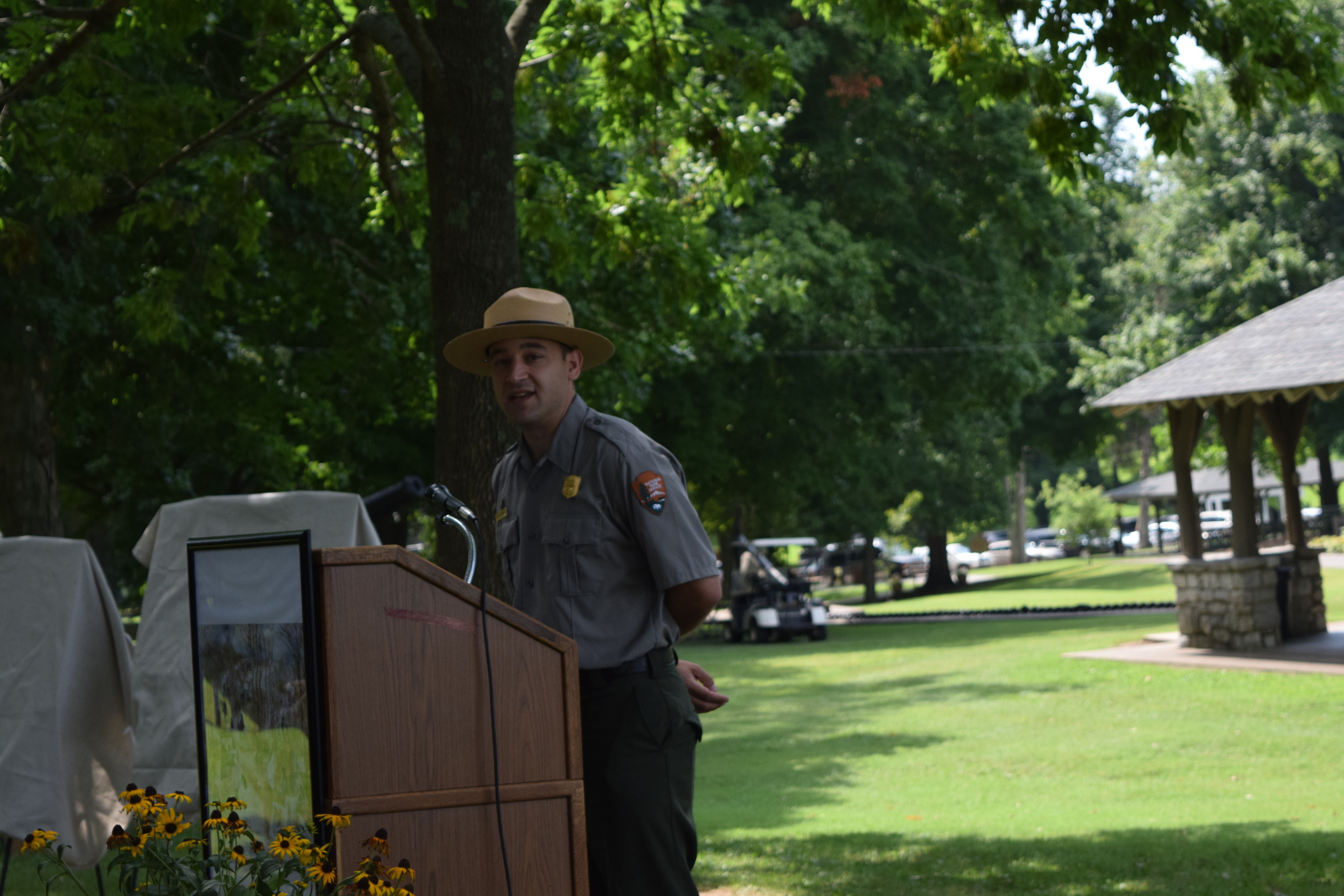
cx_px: 672
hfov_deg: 24.6
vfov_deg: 16.6
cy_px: 448
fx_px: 3080
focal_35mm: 82
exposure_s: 1/1000
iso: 640
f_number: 5.6
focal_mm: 55
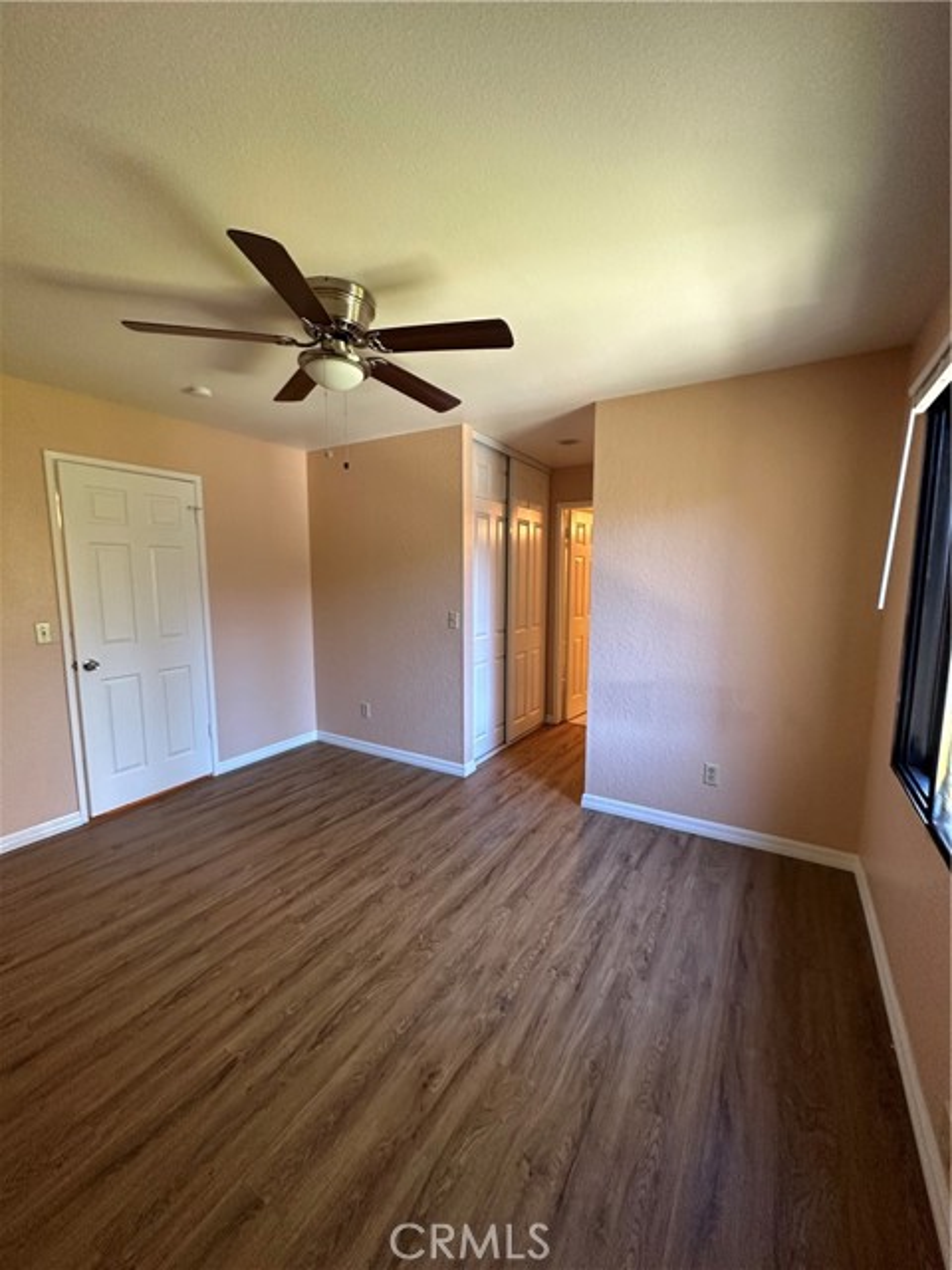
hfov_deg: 85.7
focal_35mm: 14
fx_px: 513
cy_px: 635
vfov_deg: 102.1
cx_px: 476
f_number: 2.2
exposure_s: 1/60
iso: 250
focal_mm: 2.22
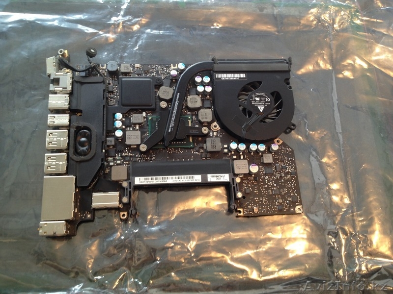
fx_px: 397
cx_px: 196
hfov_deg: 52.6
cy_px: 147
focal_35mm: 35
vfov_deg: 40.7
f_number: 2.4
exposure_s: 1/20
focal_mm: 4.28
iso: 50
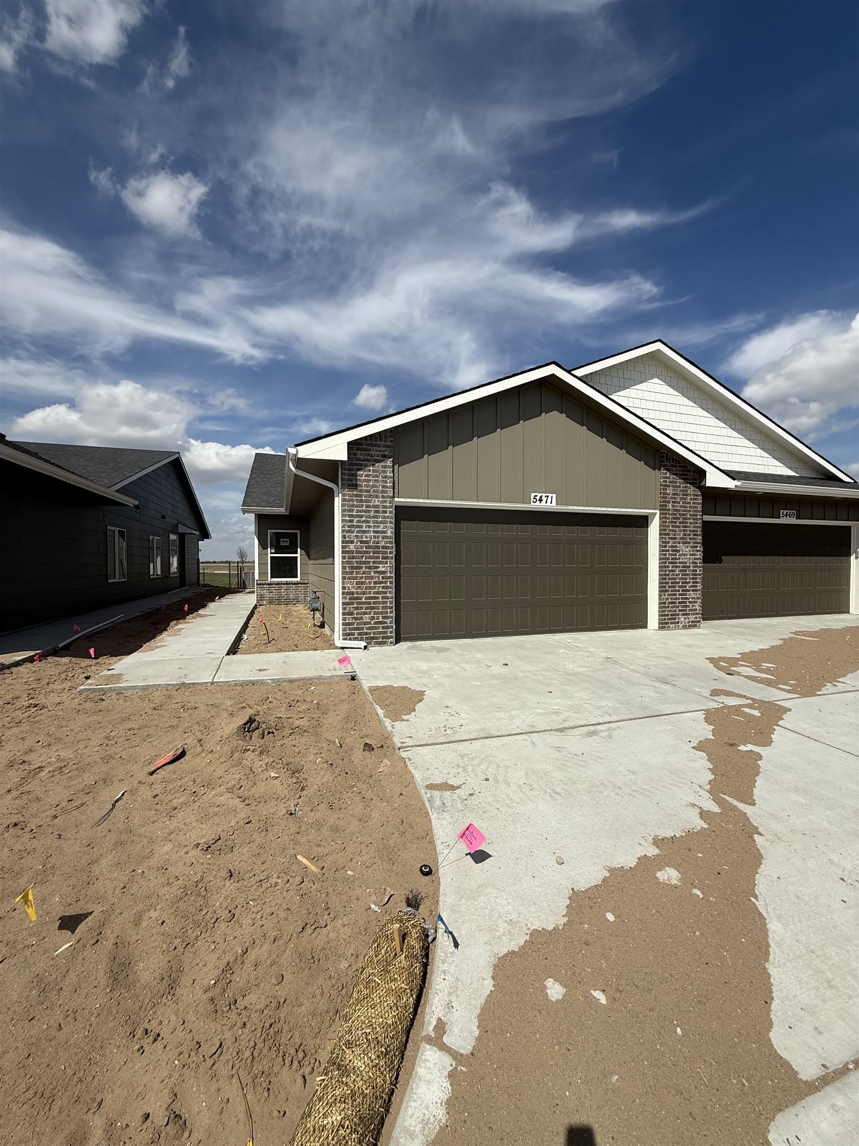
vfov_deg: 102.1
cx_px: 430
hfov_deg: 85.7
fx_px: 463
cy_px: 573
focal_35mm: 14
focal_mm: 2.22
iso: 50
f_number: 2.2
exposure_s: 1/4762
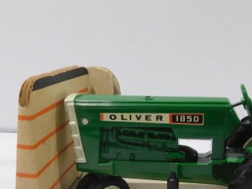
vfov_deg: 25.4
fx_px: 407
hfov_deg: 33.3
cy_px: 166
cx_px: 204
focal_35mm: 56
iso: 200
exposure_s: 1/30
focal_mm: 5.3
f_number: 3.2
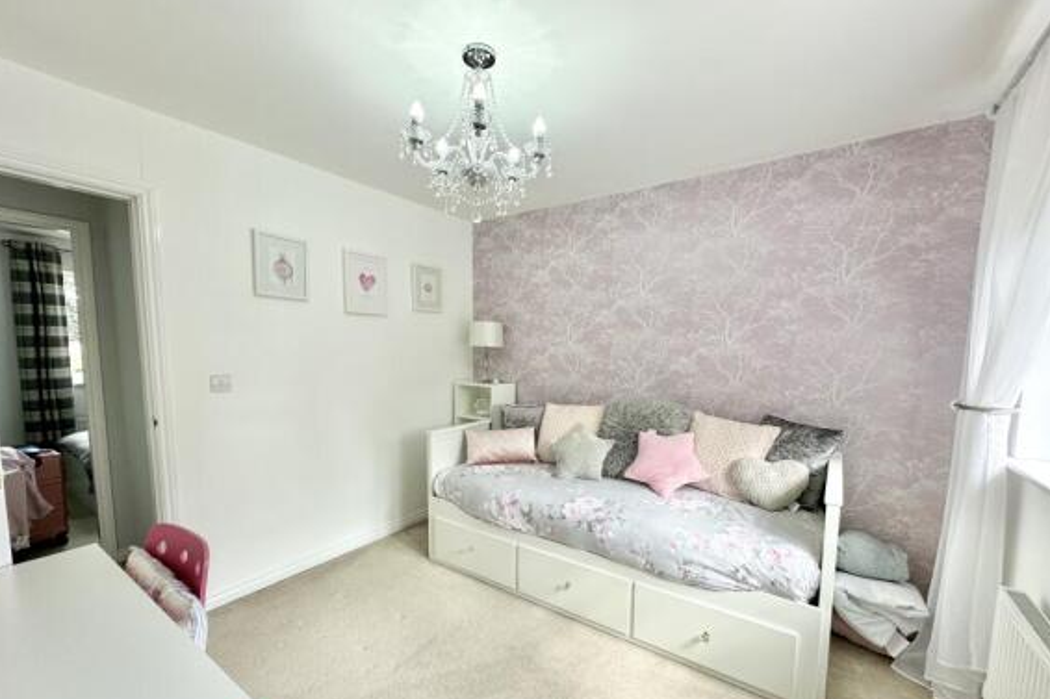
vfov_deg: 77.0
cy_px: 390
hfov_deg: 100.4
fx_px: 437
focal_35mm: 15
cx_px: 528
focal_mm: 2.22
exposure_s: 1/100
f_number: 2.2
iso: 64
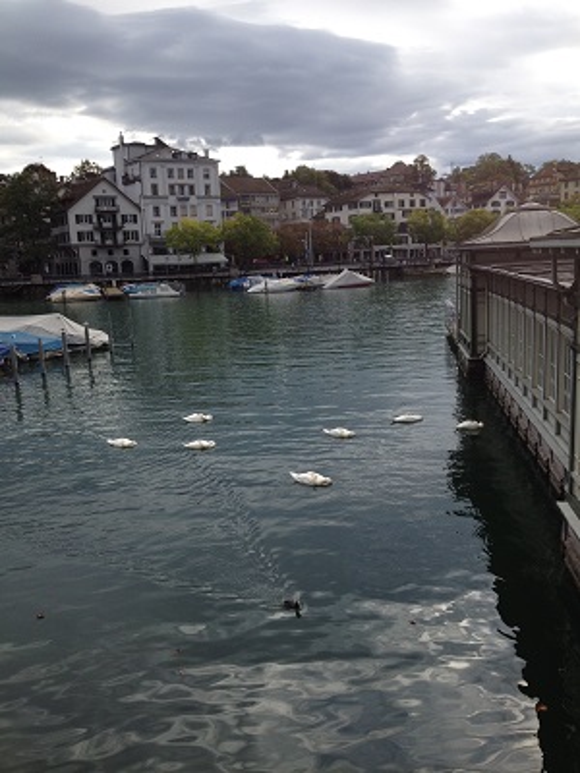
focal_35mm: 35
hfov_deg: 40.7
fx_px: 782
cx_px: 290
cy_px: 386
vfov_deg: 52.6
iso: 50
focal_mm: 4.28
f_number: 2.4
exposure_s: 1/521
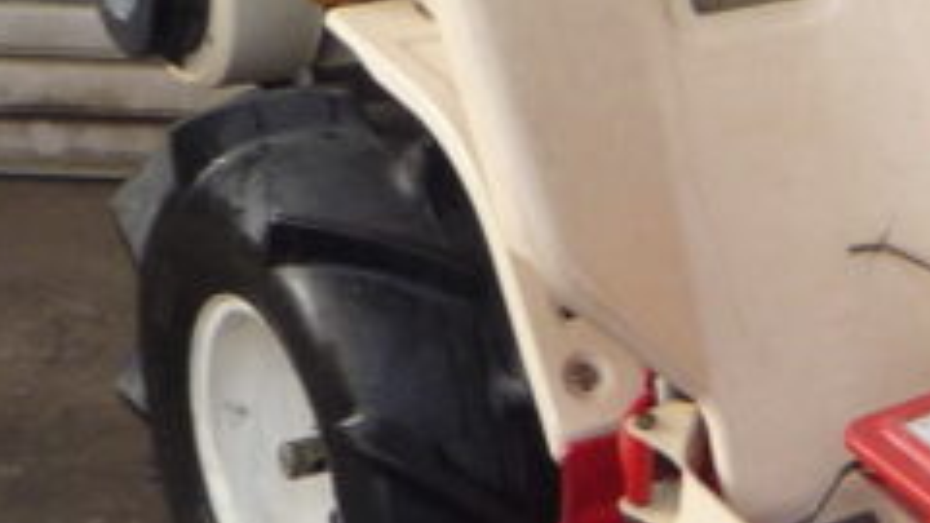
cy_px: 430
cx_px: 969
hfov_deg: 17.9
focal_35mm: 116
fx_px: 2861
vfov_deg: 10.4
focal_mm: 4.4
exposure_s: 1/80
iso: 100
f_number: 2.8
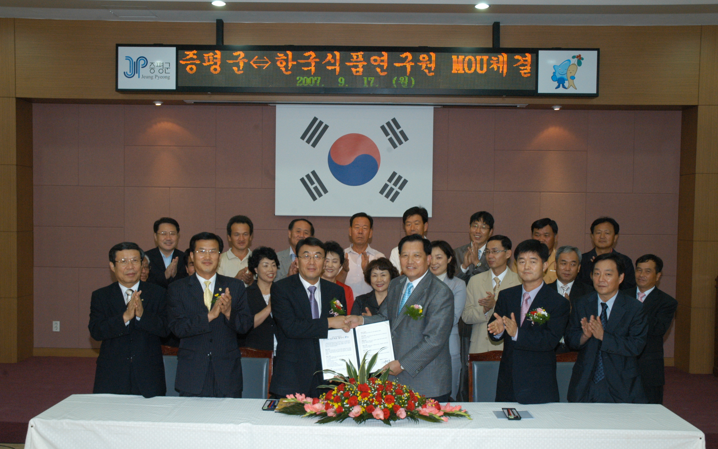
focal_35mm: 42
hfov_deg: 47.7
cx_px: 357
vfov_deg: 30.9
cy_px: 234
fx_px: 812
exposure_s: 1/60
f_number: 7.1
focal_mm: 27
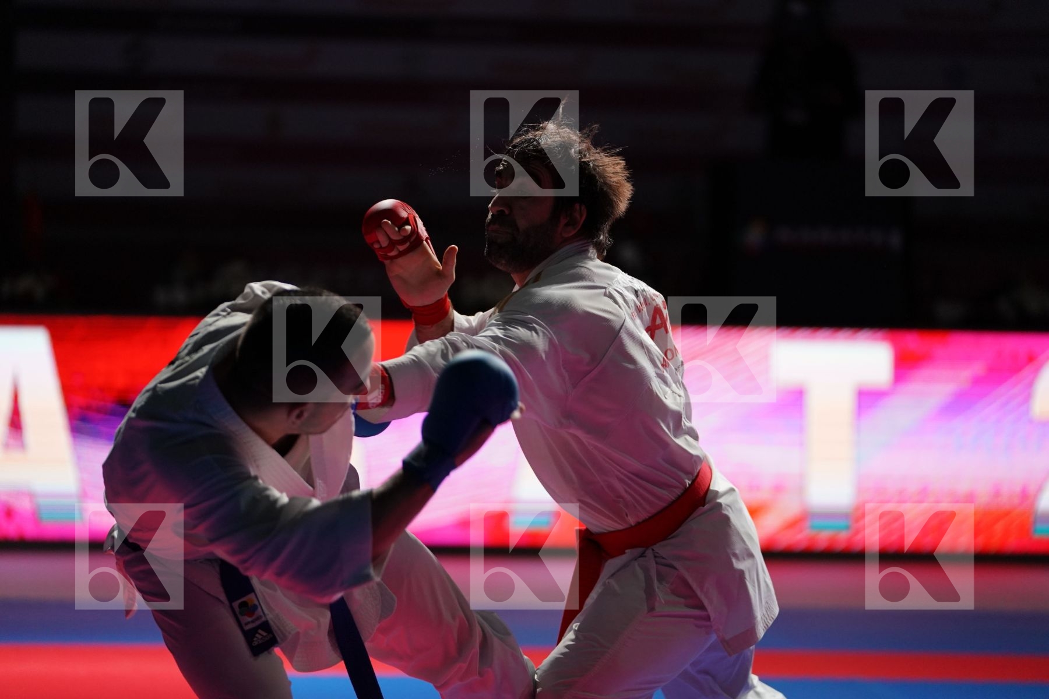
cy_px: 350
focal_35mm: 133
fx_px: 3875
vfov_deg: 10.3
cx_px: 524
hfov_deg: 15.4
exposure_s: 1/1000
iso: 2500
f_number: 2.8
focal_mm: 133
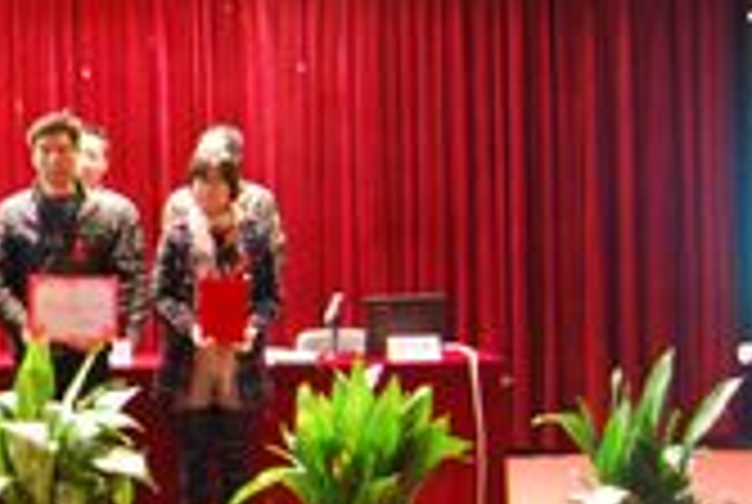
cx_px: -243
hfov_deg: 19.3
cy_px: 220
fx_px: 2030
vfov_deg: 14.2
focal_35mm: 97
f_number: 3.5
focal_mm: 18
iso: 1600
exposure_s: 1/5
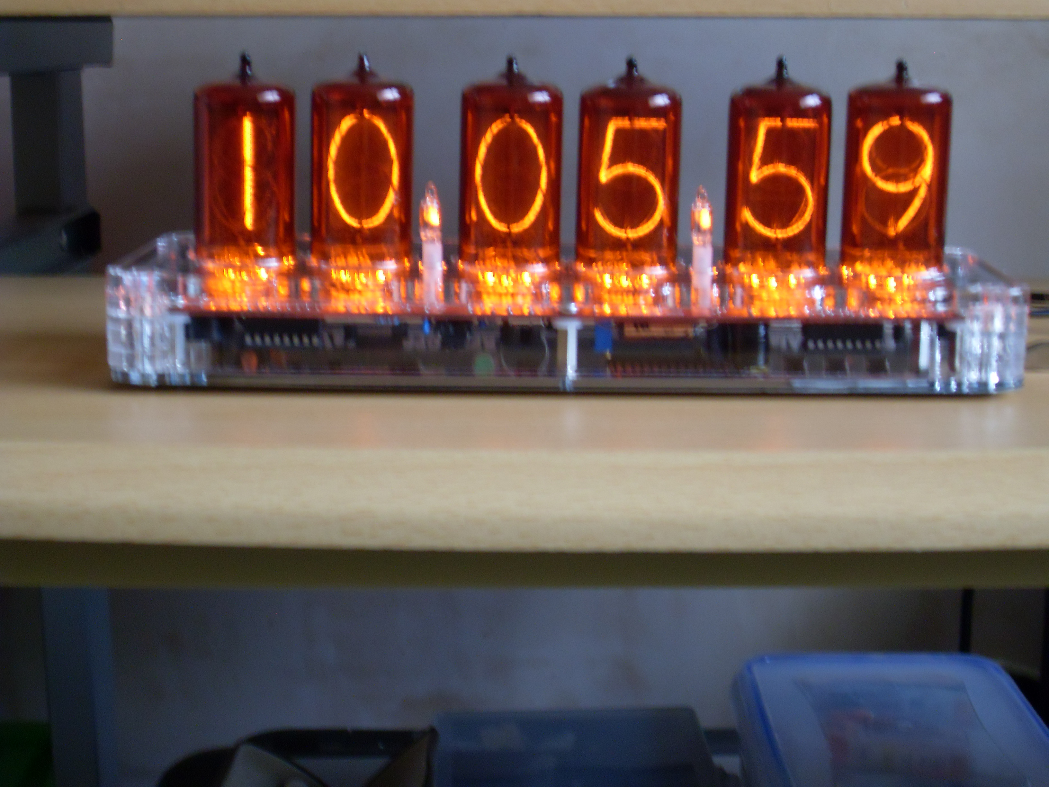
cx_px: 524
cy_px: 394
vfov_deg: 23.3
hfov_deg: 30.7
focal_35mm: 63
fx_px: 1909
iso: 200
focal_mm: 10.1
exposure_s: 1/10
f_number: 3.7
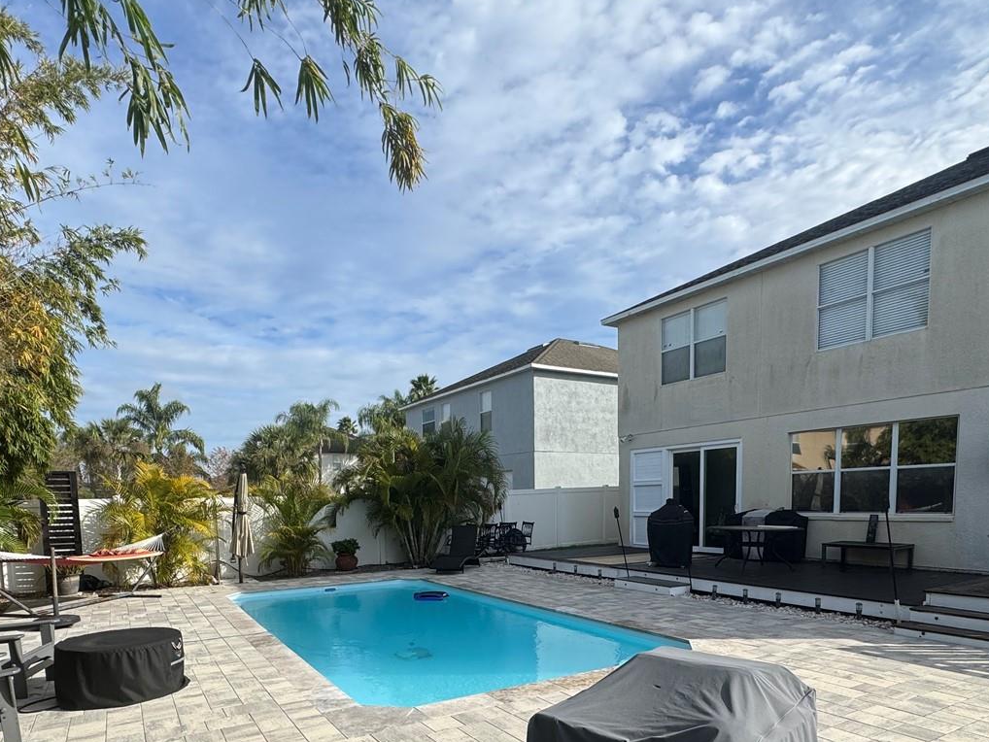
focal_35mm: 22
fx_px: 629
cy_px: 559
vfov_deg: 57.9
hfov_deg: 76.3
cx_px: 474
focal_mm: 2.22
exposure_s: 1/1748
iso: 50
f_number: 2.2
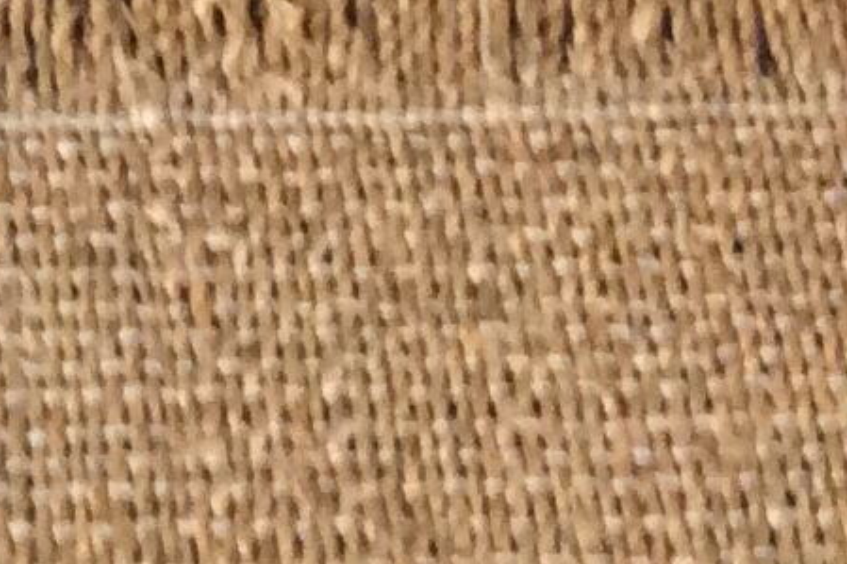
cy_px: -849
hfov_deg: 10.6
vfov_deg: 6.7
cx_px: 64
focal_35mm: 192
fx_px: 4515
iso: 125
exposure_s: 1/25
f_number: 2.4
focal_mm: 3.3
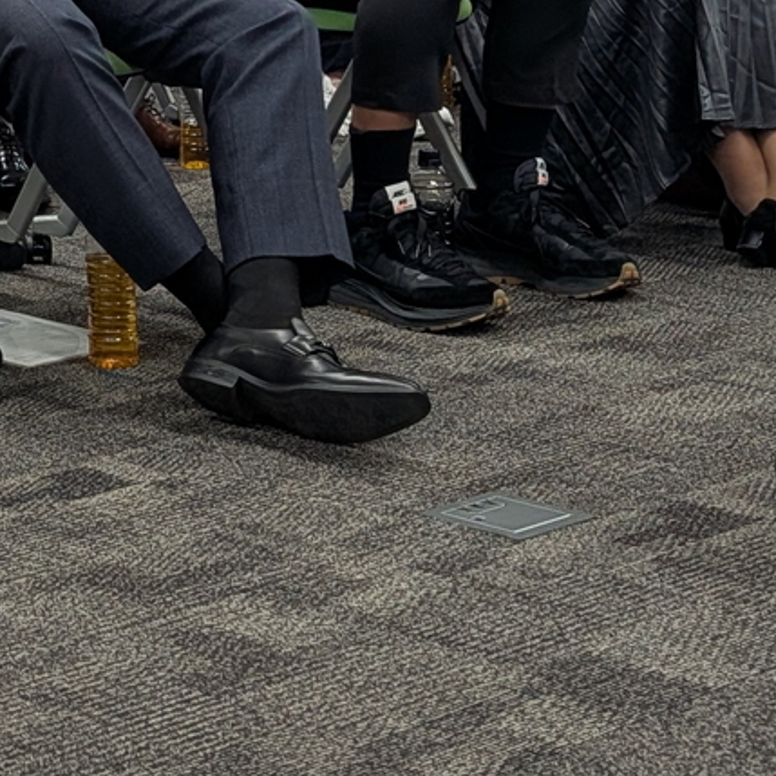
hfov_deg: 17.0
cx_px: -288
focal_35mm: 95
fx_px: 2409
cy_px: -58
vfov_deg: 17.7
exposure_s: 1/484
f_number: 1.68
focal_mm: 6.9
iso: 17
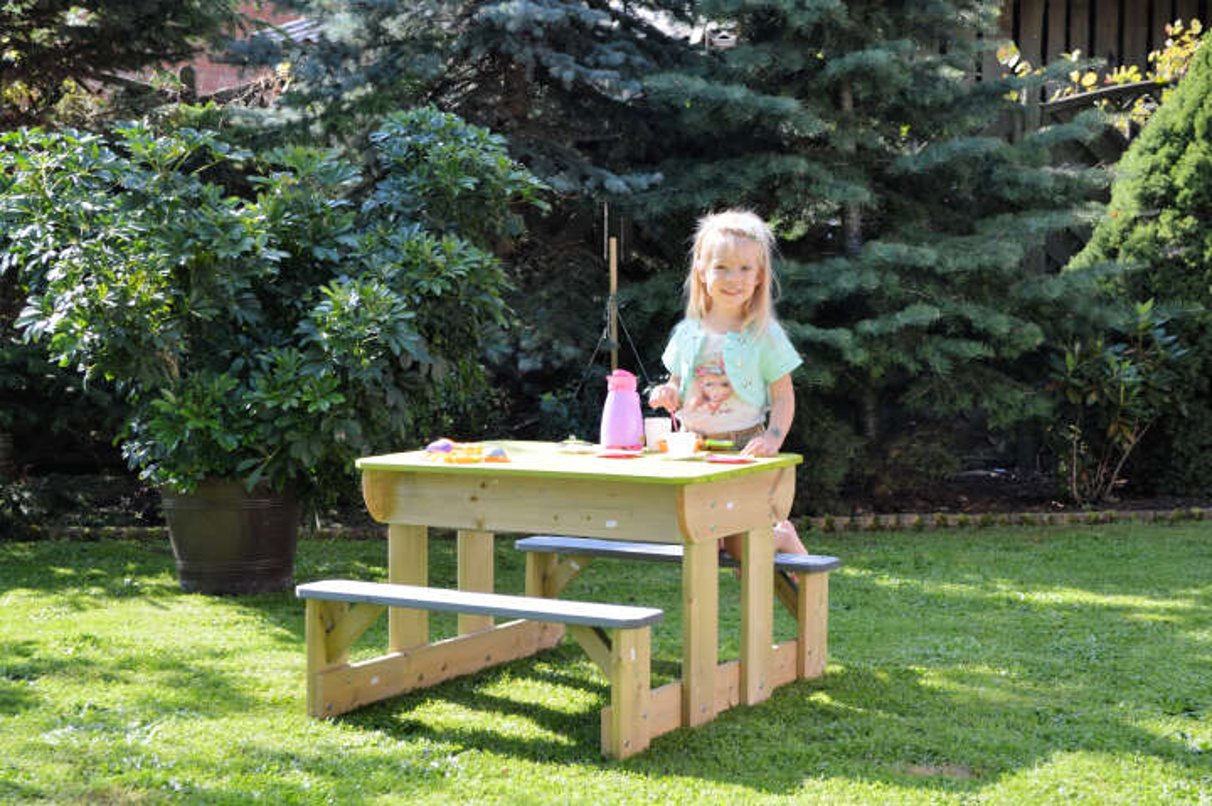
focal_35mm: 63
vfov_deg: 21.5
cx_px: 606
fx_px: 2119
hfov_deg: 31.9
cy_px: 403
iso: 125
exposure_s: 1/125
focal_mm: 42
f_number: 5.6
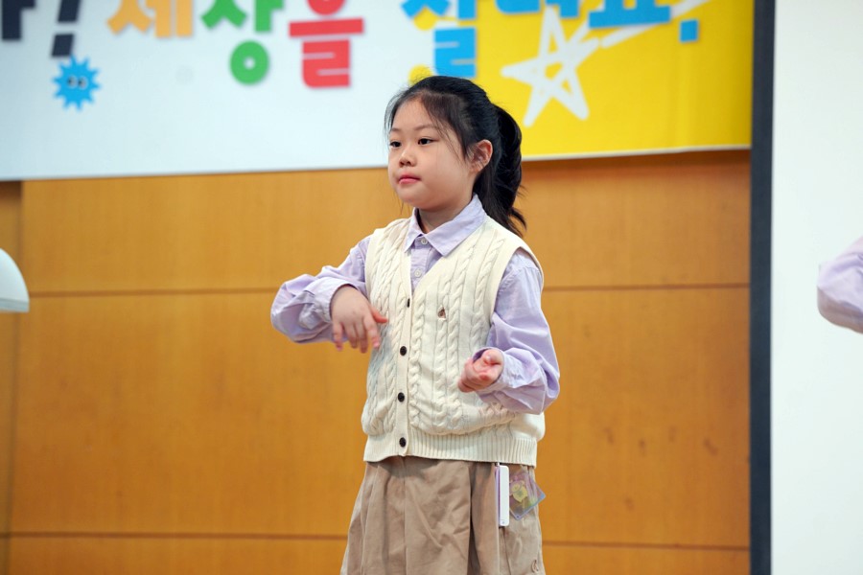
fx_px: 3116
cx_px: 432
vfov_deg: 10.5
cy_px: 288
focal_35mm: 130
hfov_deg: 15.8
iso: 1000
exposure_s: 1/160
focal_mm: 130
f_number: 4
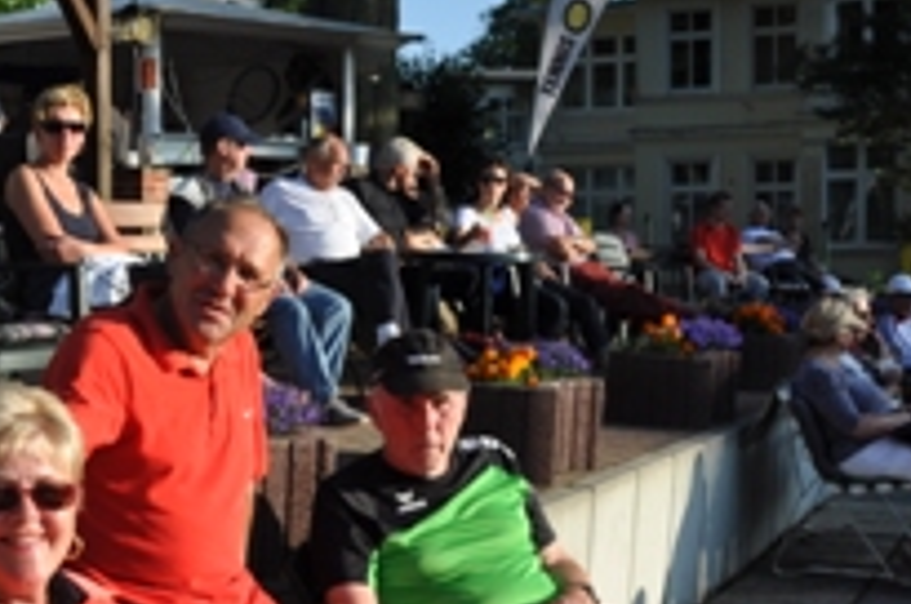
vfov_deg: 22.9
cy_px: 355
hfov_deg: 32.2
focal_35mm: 59
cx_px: 84
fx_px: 1491
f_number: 9
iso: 200
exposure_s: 1/320
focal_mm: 18
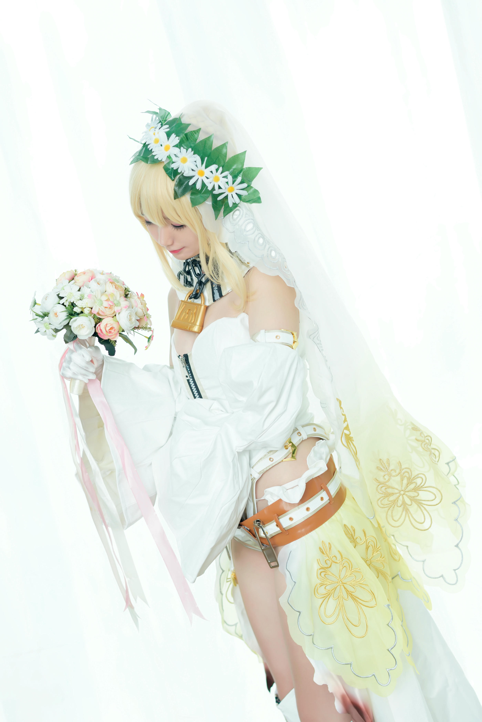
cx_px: 241
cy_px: 361
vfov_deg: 34.5
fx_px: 1164
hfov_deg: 23.4
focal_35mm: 58
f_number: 2.8
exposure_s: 1/160
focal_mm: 58
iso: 400
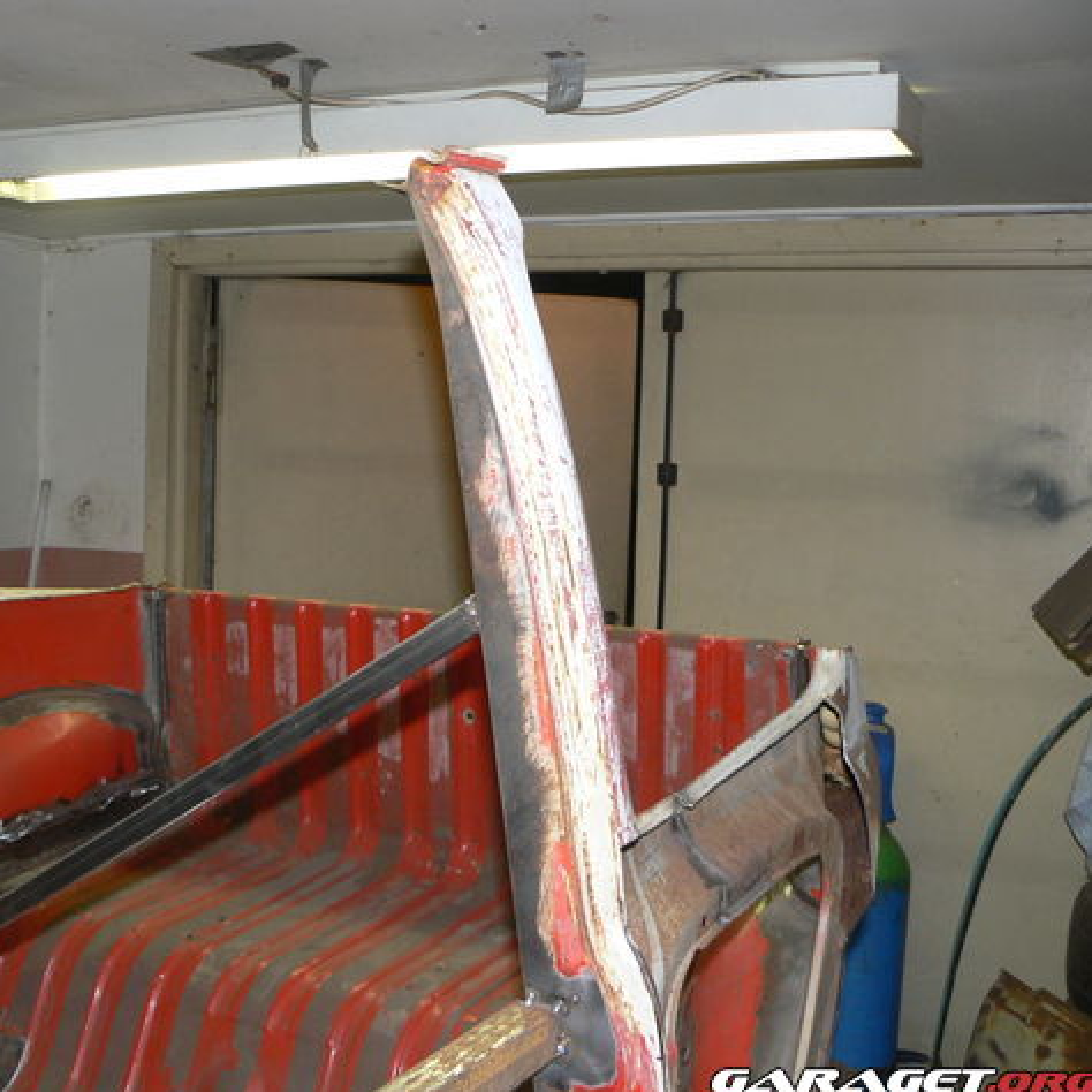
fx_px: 1535
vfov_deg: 39.2
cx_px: 369
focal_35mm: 43
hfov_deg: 38.7
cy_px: 551
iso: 100
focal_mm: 6
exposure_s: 1/30
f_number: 2.8
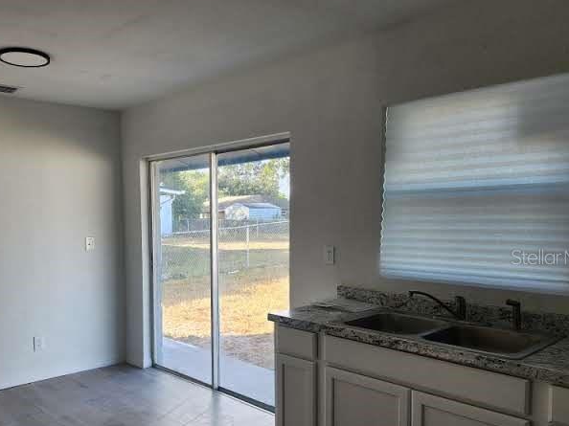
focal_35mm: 31
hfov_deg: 57.7
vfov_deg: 45.2
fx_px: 509
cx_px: 218
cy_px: 257
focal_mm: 6.4
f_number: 1.8
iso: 64
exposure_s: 1/180
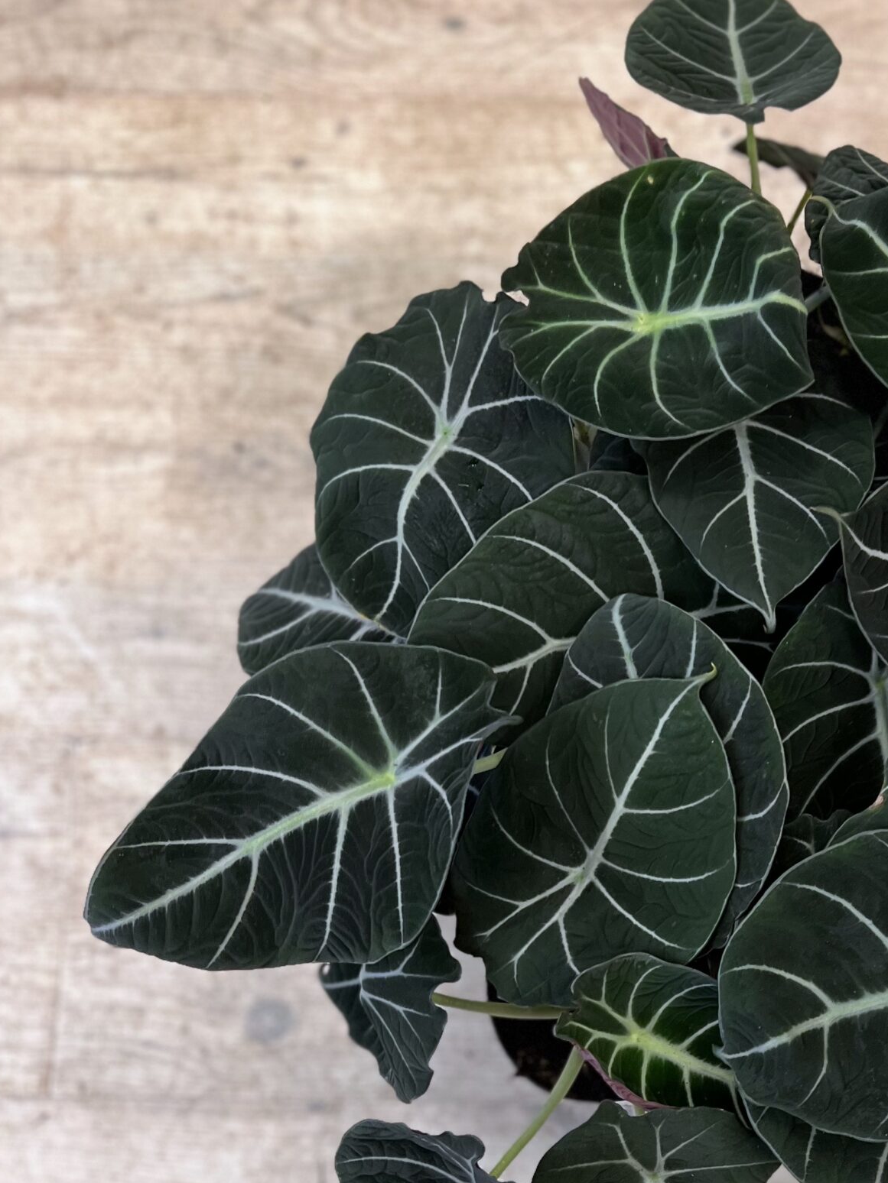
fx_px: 1471
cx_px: 728
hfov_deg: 32.5
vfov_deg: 43.4
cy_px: 757
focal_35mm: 43
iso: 200
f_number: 1.5
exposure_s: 1/50
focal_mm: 5.7
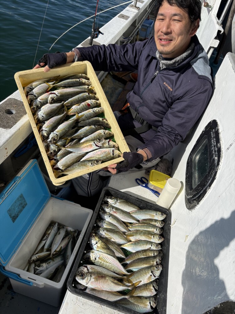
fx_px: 235
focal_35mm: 26
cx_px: 118
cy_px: 157
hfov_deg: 53.1
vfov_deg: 67.3
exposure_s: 1/4608
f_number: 1.6
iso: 50
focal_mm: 5.96
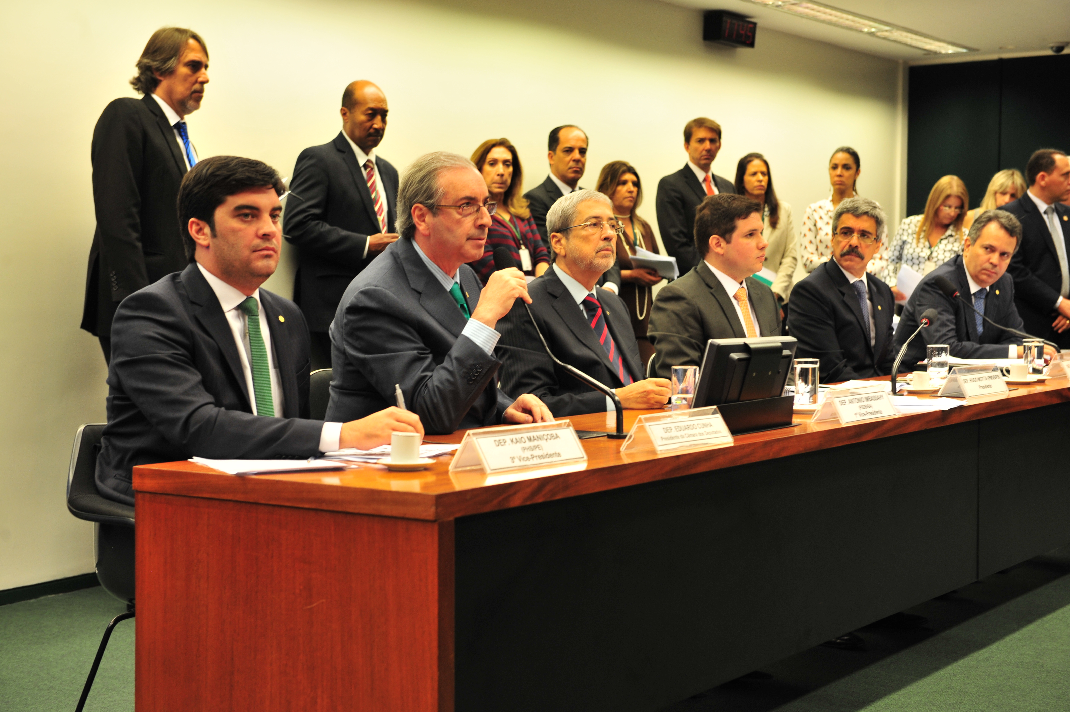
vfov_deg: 24.2
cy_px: 356
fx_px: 1663
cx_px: 535
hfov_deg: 35.7
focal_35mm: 56
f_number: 5
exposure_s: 1/100
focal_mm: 56
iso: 800
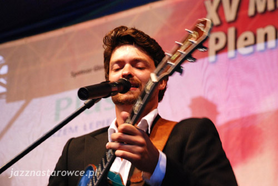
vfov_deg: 11.5
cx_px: 139
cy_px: 93
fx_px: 928
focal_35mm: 120
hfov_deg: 17.0
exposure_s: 1/25
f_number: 5.6
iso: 1000
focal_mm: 80
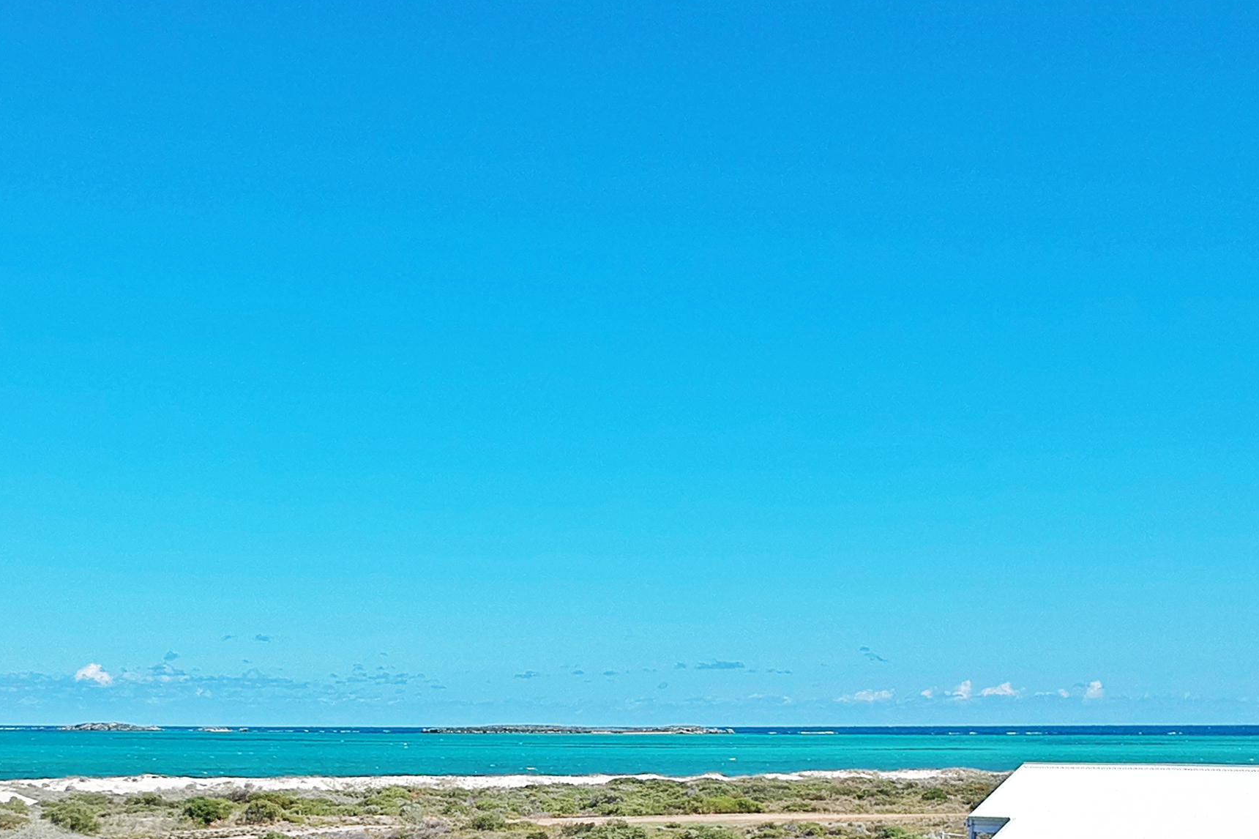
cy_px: 988
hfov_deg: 33.1
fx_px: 2098
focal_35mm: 60
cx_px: 430
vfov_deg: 21.2
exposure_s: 1/1600
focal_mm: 4.49
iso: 101
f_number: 2.6
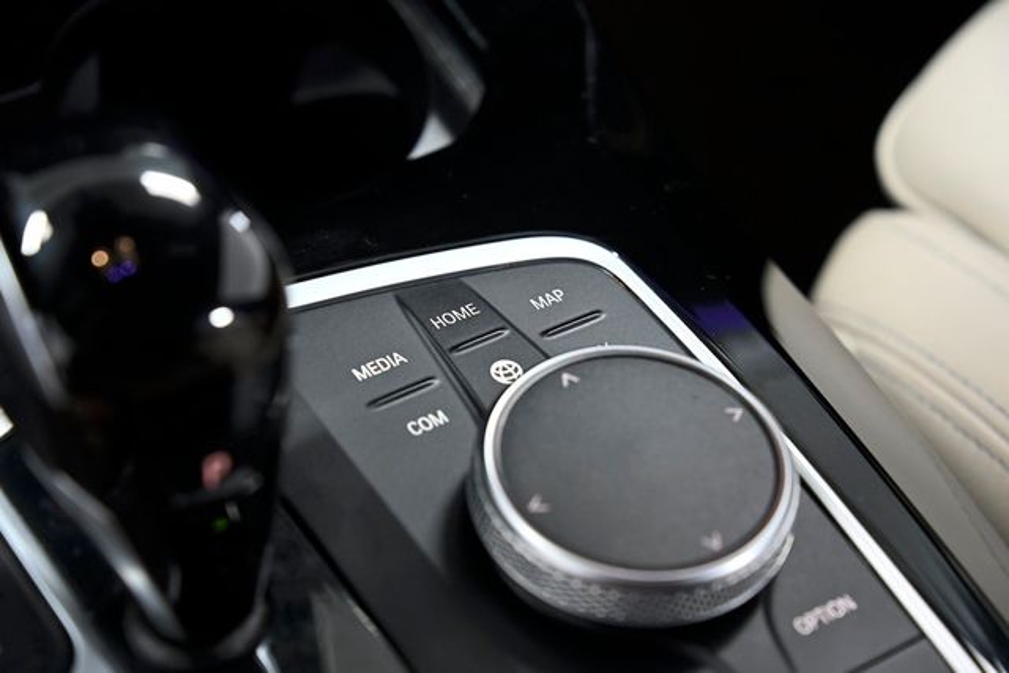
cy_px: 336
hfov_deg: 27.0
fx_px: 2102
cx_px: 504
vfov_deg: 18.2
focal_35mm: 75
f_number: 5
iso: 2000
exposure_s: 1/100
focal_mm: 75
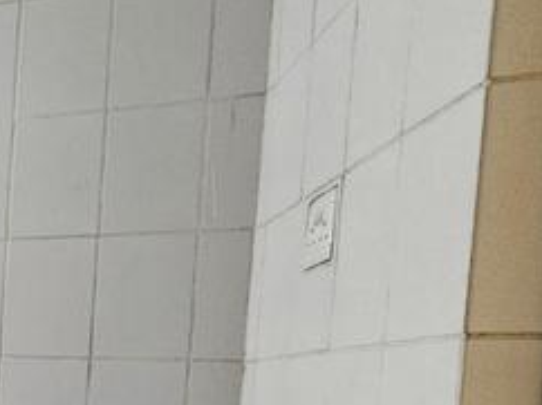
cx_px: -345
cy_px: 414
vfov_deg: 30.9
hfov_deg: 25.7
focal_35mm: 43
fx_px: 673
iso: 1000
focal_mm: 2.2
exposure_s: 1/24
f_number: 2.2
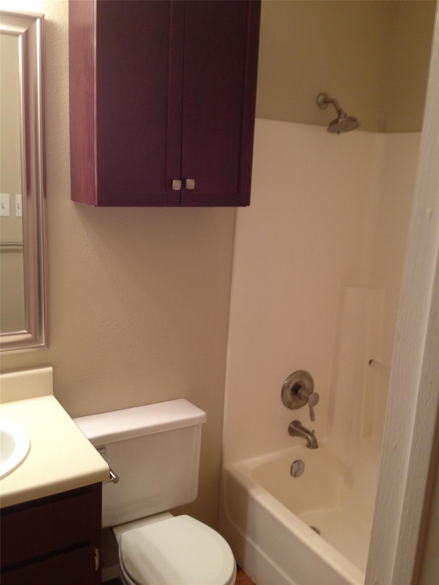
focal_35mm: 35
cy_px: 292
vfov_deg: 52.6
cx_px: 220
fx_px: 592
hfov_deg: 40.7
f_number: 2.4
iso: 125
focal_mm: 4.28
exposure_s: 1/20
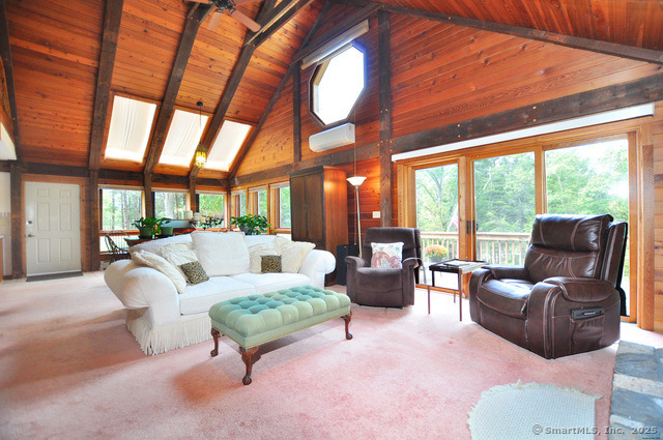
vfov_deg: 77.2
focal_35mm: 15
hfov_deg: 100.5
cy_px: 220
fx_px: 276
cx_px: 332
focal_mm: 10
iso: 1000
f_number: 3.5
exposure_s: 1/125
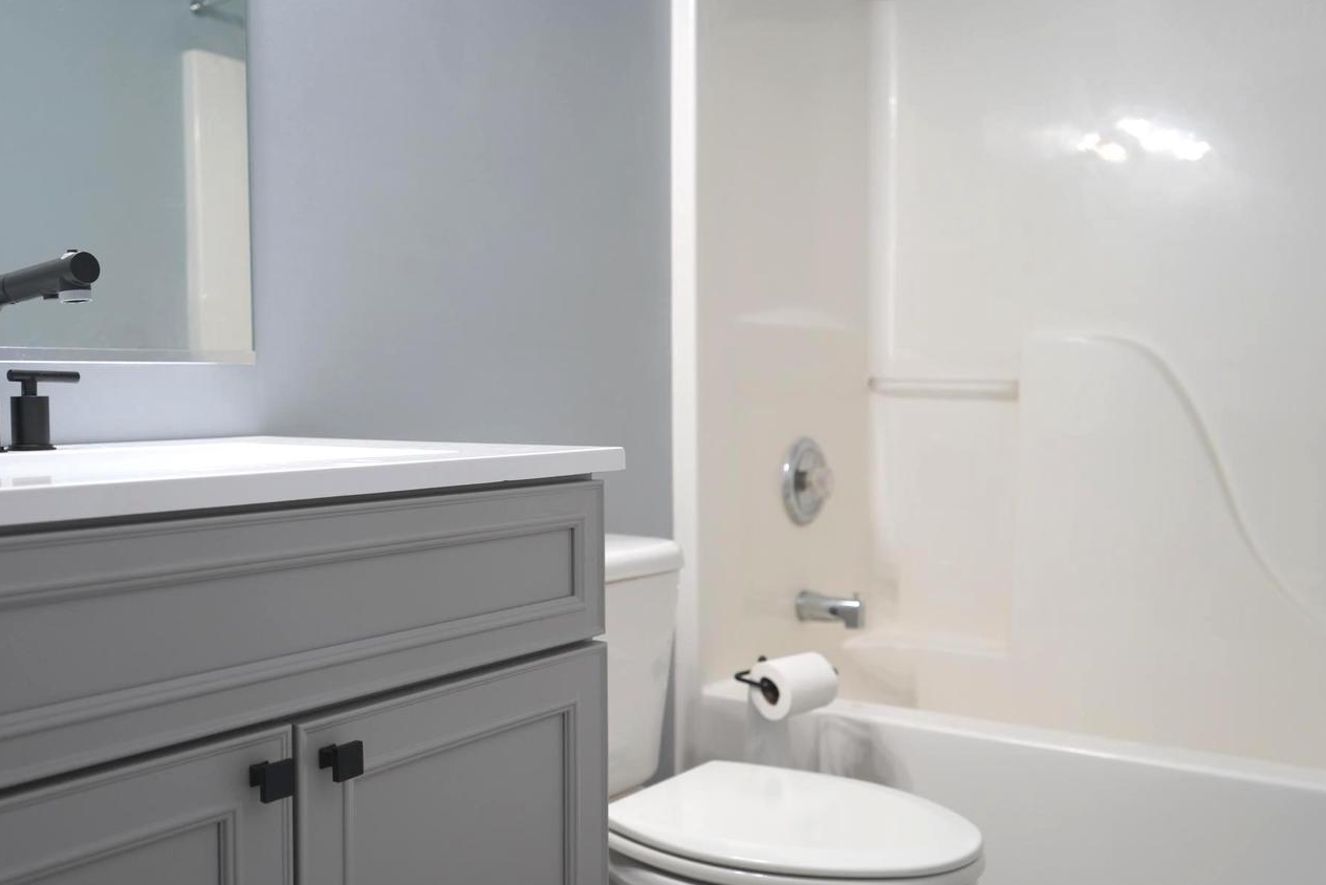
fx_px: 1216
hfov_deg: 57.1
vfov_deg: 40.0
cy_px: 447
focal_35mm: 33
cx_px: 609
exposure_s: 1/160
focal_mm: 29
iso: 1250
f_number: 4
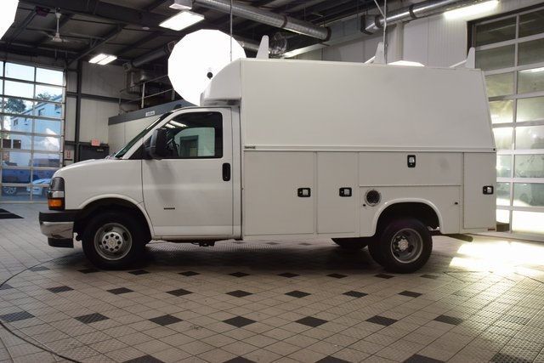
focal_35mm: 27
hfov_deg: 67.4
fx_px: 408
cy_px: 182
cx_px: 272
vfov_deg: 48.0
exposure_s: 1/80
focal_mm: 18
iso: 800
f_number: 8
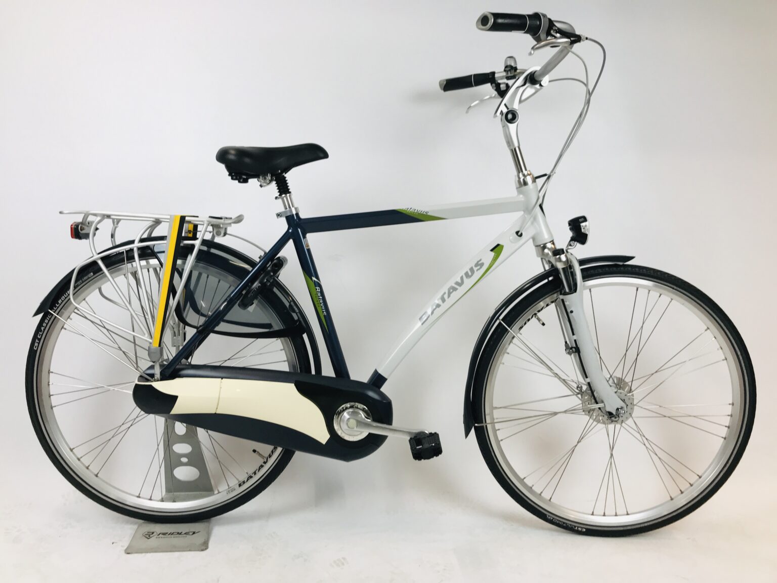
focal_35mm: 28
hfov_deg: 63.4
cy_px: 292
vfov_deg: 49.7
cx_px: 388
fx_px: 628
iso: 32
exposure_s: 1/50
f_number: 1.8
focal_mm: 3.99
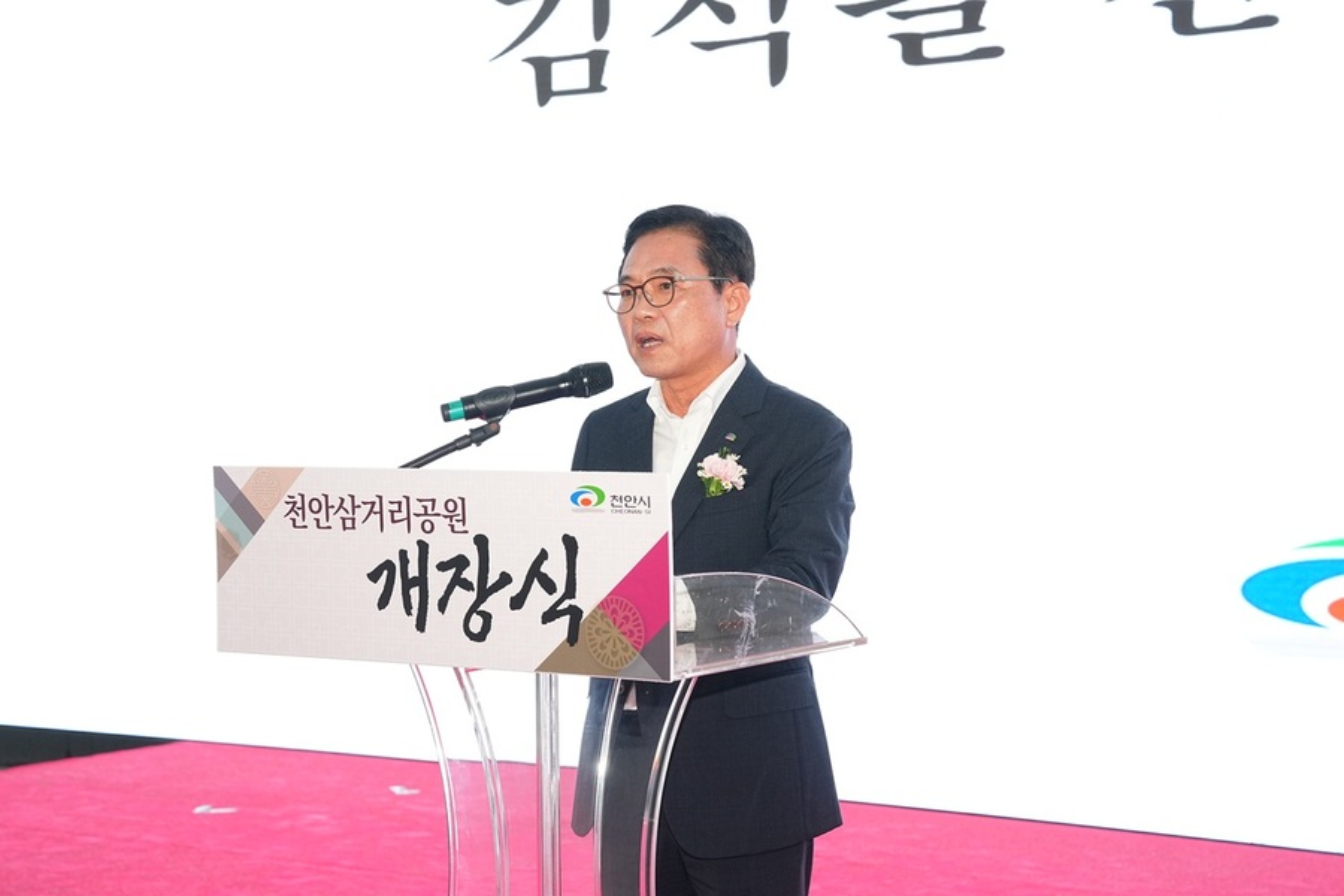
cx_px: 672
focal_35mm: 70
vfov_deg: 19.5
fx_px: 2613
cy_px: 448
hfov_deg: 28.8
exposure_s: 1/320
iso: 800
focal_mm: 70
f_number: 6.3
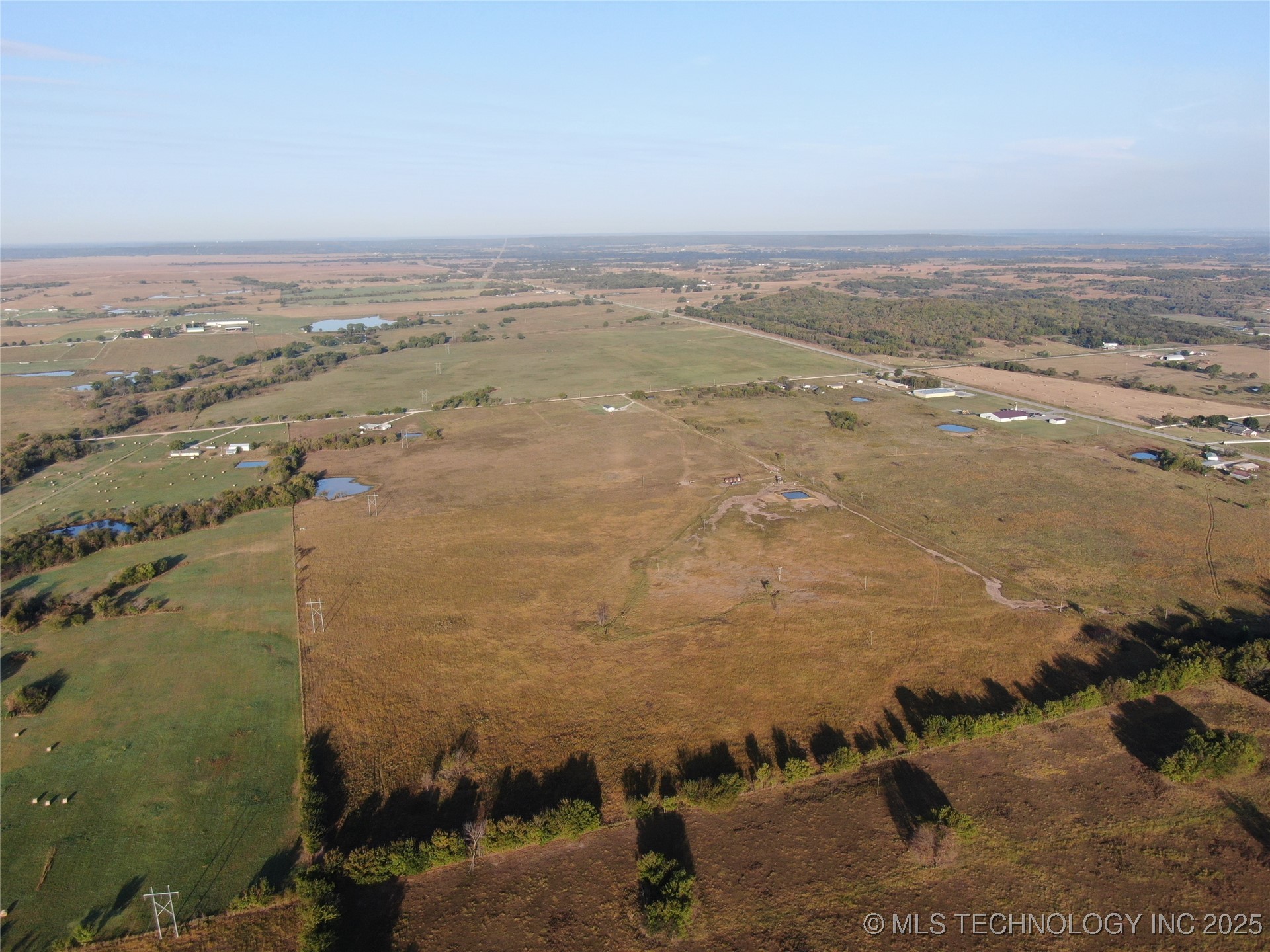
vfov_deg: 56.8
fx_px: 881
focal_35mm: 24
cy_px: 476
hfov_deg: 71.6
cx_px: 635
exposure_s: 1/640
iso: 100
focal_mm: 4.39
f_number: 2.8
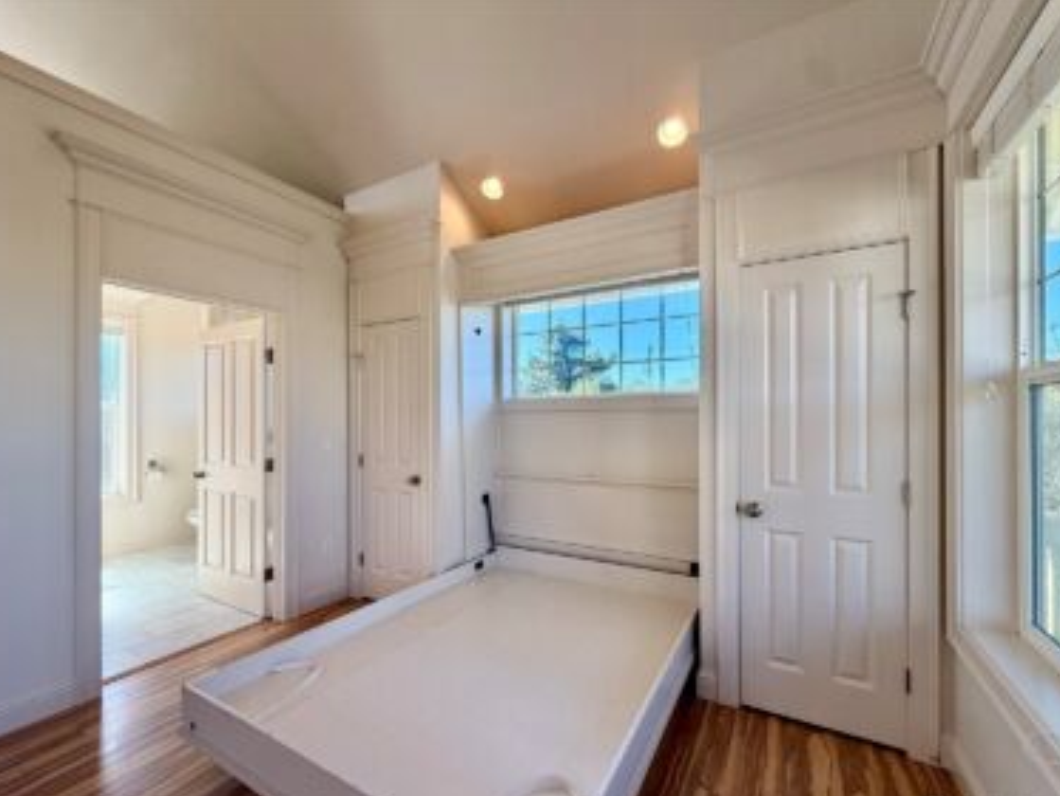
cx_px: 531
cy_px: 421
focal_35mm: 15
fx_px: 459
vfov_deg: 81.7
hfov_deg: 98.2
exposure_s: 1/162
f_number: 2.2
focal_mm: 2.22
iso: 64
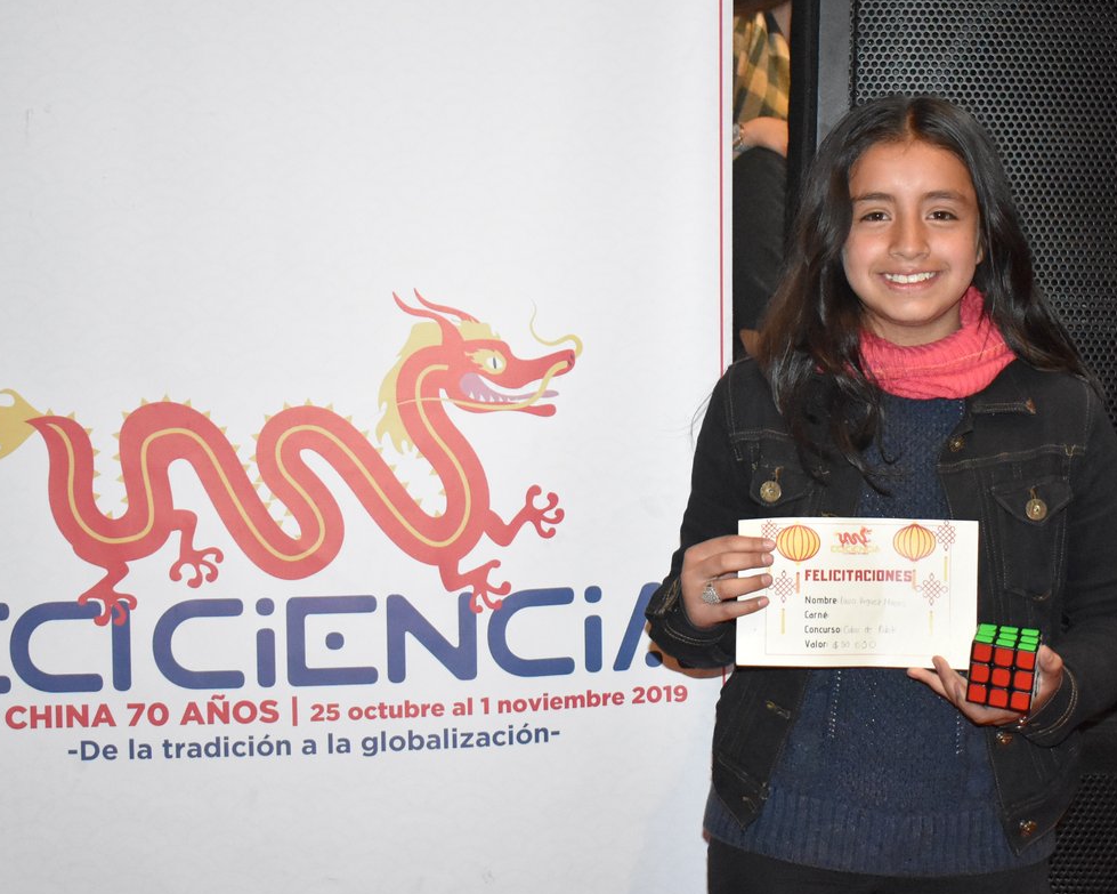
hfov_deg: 39.8
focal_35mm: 47
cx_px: 621
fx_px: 1540
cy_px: 452
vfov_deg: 32.4
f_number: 4
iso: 5600
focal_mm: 27
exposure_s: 1/60
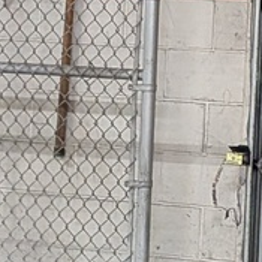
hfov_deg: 8.2
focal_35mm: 175
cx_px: 837
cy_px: -63
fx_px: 1499
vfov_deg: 9.8
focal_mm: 4.53
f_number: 1.7
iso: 62
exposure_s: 1/20
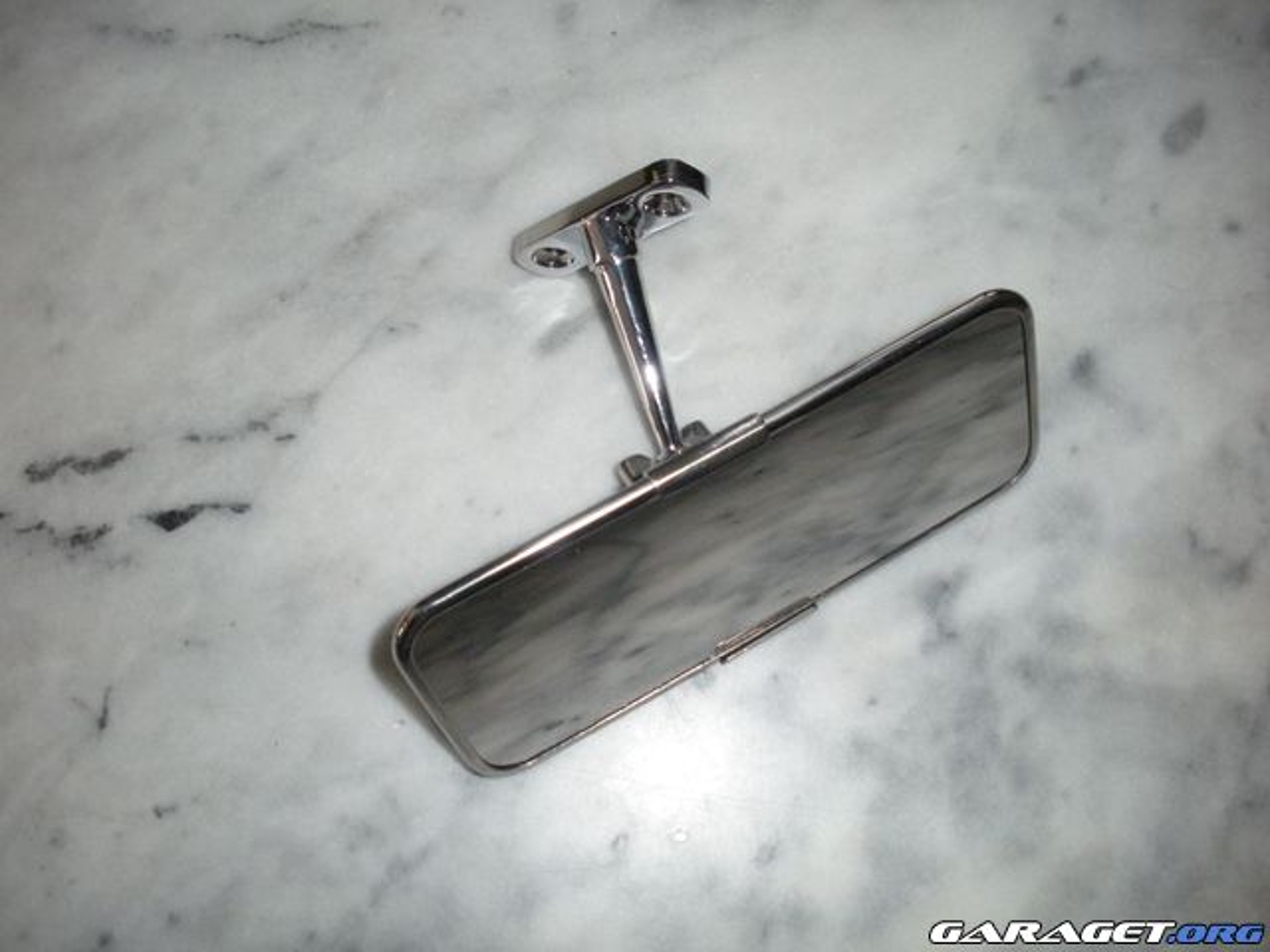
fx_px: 1321
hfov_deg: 51.4
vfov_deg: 39.7
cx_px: 635
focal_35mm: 36
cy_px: 476
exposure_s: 1/60
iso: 400
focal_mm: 6.3
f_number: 3.5
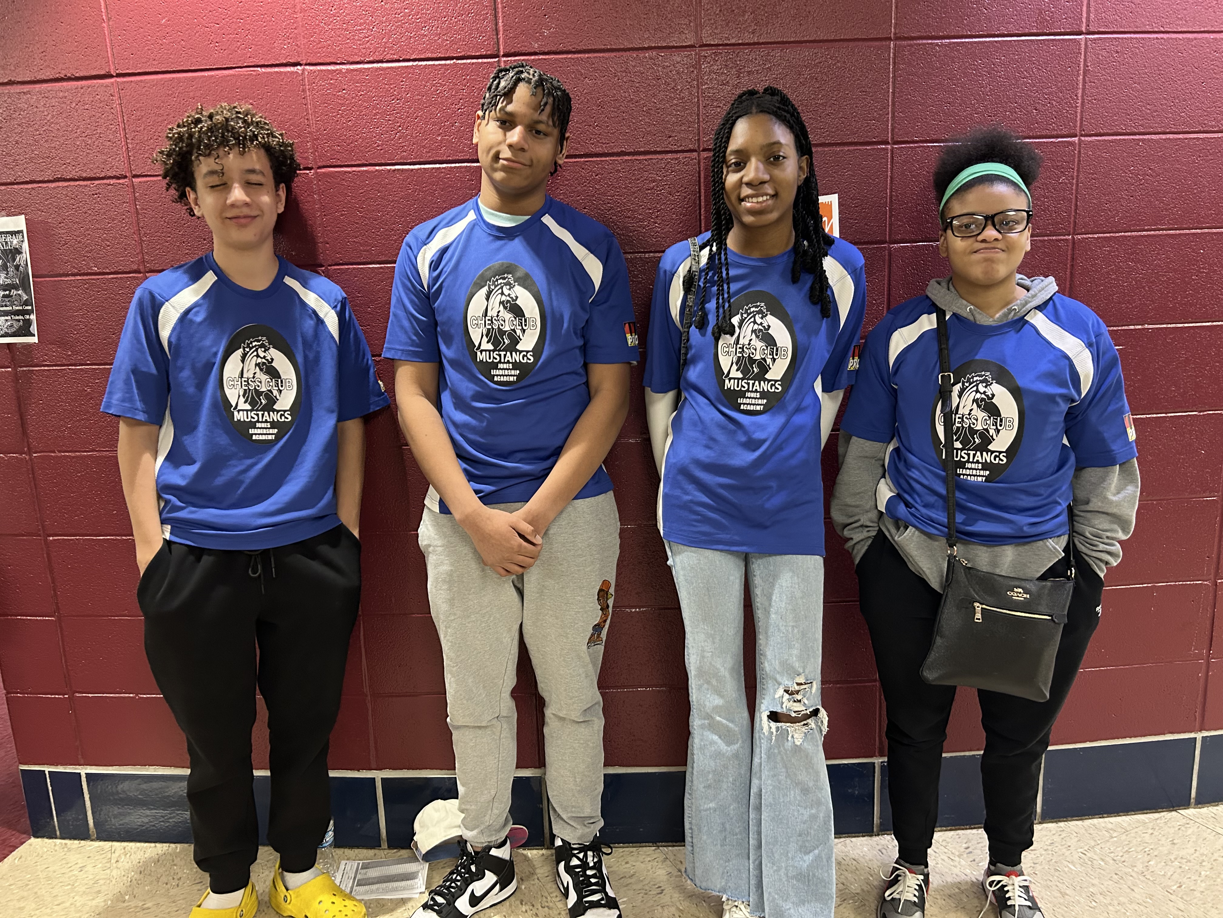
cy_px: 459
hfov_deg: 67.3
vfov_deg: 53.1
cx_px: 612
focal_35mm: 26
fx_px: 919
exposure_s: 1/40
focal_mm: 5.7
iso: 400
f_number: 1.5
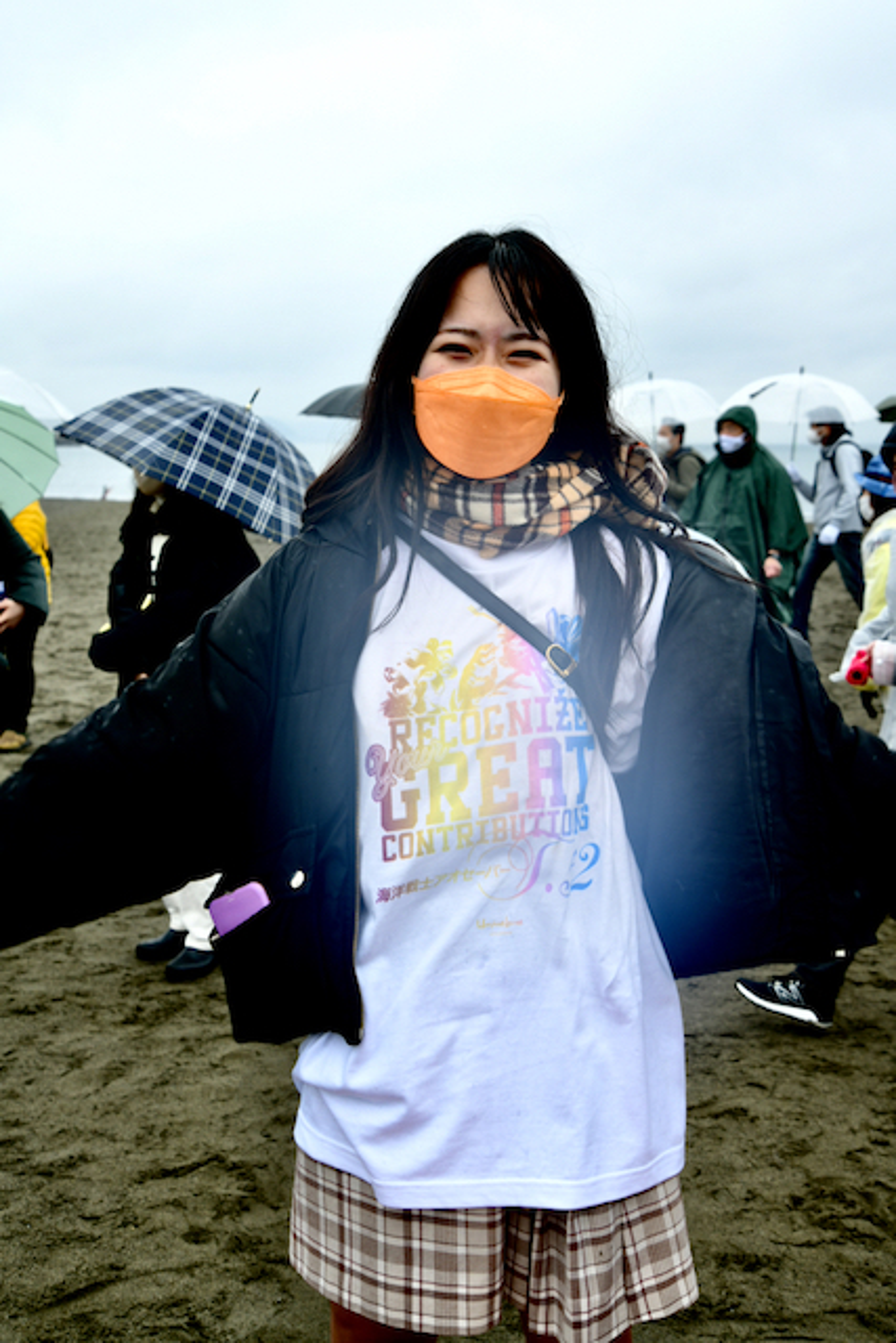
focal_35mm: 46
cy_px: 672
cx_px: 448
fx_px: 1716
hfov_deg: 29.3
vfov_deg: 42.7
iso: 320
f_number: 6.3
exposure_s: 1/400
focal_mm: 46
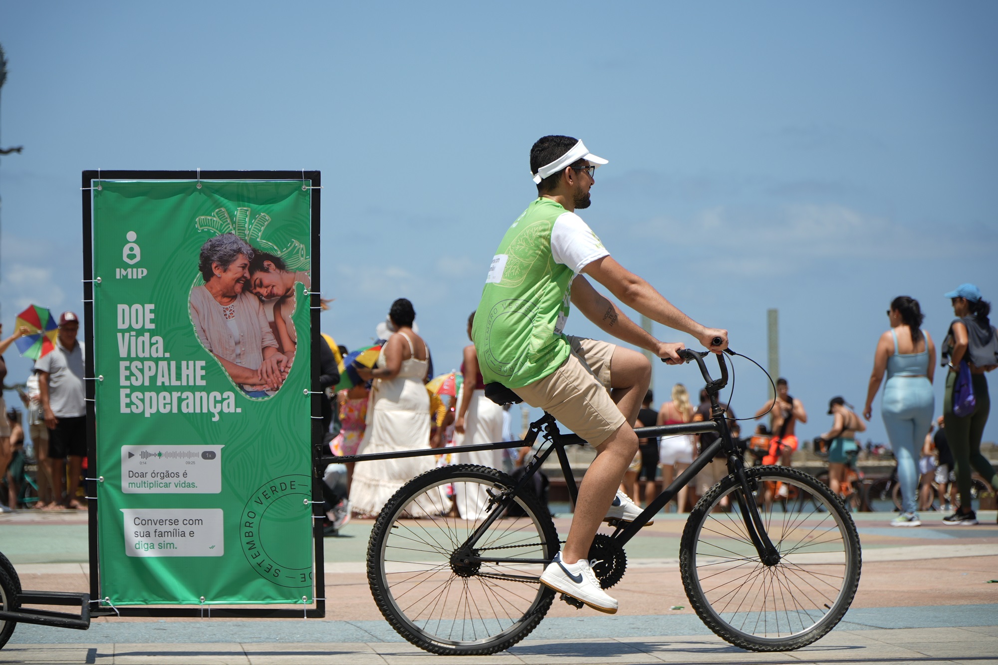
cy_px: 332
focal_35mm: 114
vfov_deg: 12.0
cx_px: 499
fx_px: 3160
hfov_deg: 17.9
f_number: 4
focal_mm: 76
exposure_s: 1/640
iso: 50
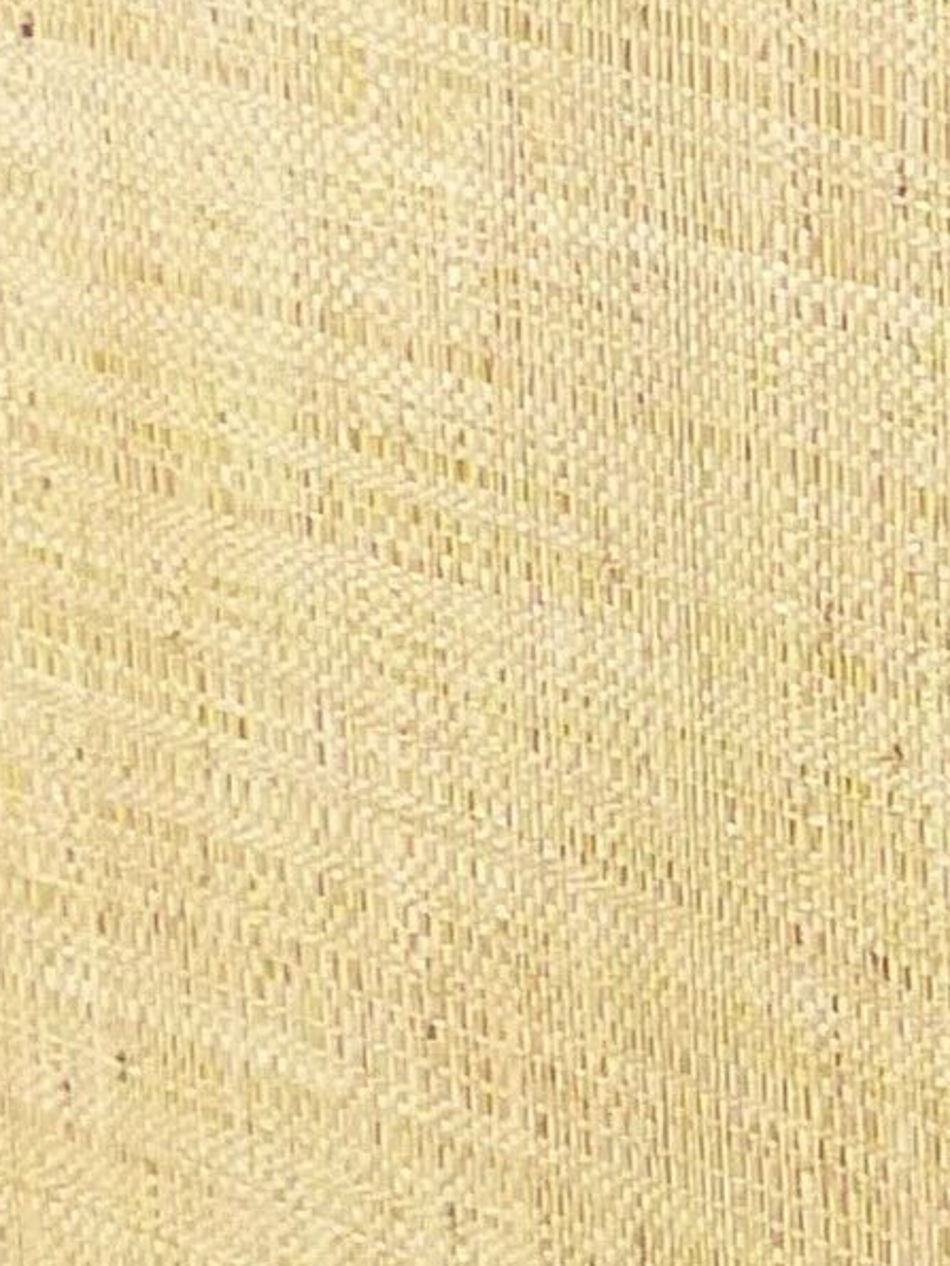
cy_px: 769
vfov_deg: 9.5
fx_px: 7611
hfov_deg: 6.9
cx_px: 1800
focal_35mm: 208
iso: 400
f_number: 2.8
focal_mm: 5.4
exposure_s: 1/30
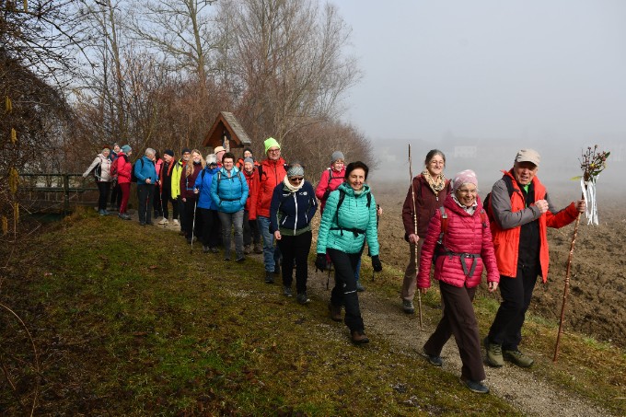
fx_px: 522
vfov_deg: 43.6
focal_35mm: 30
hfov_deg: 61.9
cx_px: 313
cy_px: 208
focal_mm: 20
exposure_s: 1/250
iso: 100
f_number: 8
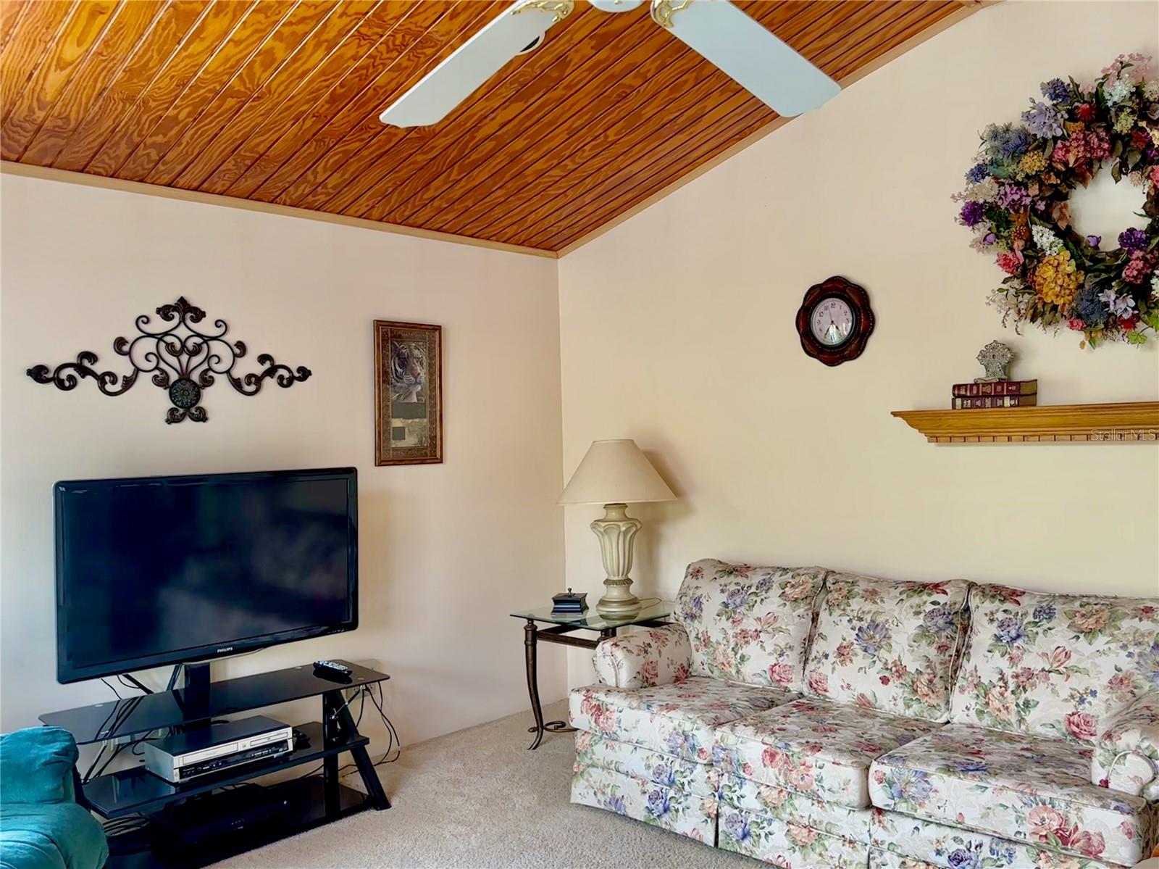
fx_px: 803
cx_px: 580
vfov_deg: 56.8
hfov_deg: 71.6
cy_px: 434
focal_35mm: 24
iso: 125
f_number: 1.78
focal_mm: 6.86
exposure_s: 1/121
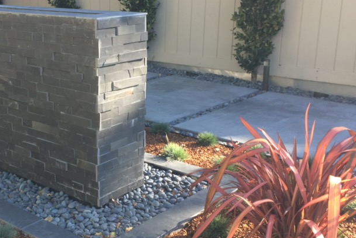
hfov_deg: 38.0
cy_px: 111
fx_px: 504
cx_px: 93
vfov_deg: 26.5
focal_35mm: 51
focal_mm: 4.15
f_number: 2.2
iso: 32
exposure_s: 1/172
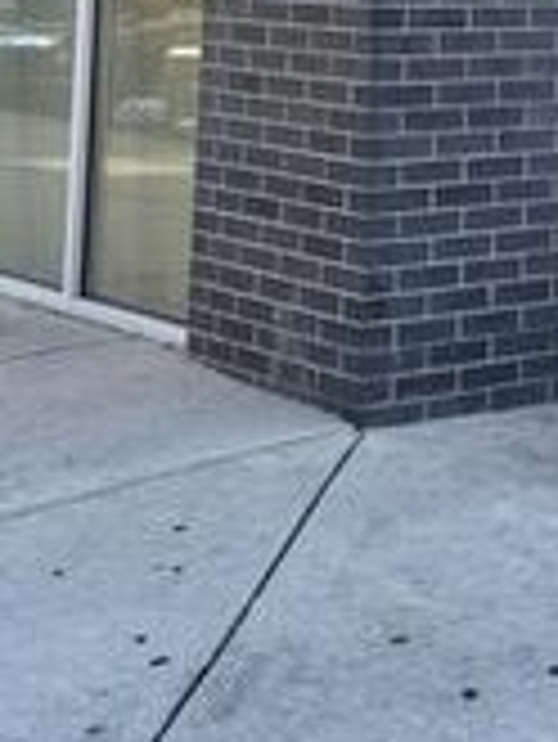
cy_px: -218
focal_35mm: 97
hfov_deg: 15.0
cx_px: 585
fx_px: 2082
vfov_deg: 18.8
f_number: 1.78
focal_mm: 6.76
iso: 80
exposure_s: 1/792
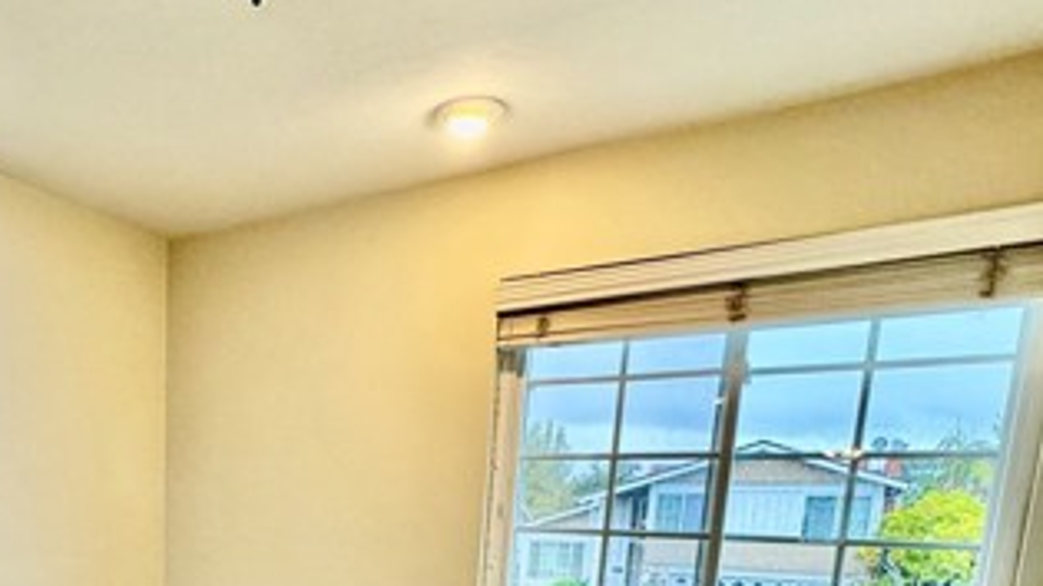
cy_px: 656
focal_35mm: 31
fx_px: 857
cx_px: 222
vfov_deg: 32.8
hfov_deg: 58.3
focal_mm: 2.22
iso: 250
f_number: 2.2
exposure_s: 1/120
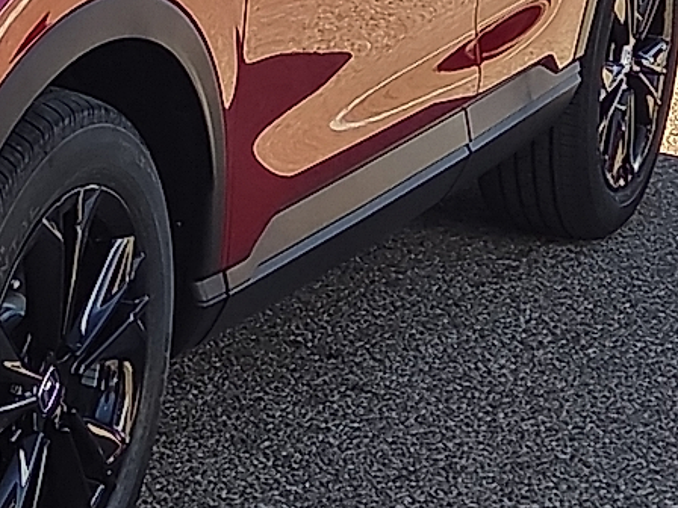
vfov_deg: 9.8
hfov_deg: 12.5
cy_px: 14
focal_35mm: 150
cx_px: -363
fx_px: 2938
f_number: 1.8
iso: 25
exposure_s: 1/1250
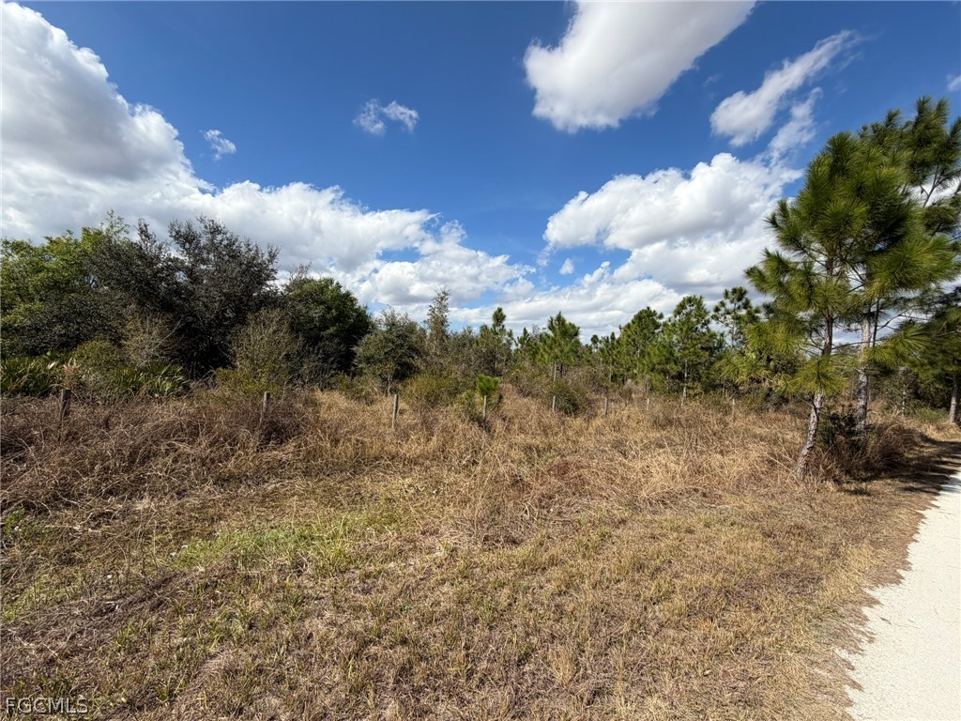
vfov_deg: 85.7
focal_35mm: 14
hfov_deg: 102.1
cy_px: 360
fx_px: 389
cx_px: 480
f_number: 2.2
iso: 20
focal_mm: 2.22
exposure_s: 1/1033
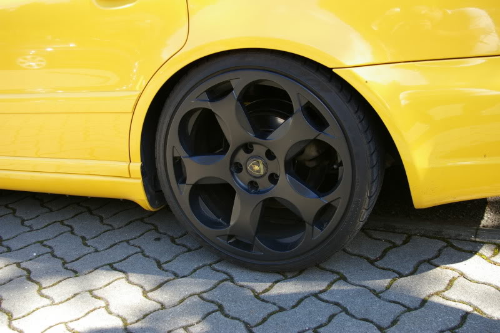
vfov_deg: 34.2
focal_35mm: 39
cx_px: 250
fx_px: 542
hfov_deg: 49.6
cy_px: 166
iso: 200
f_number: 5.6
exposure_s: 1/125
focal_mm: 26
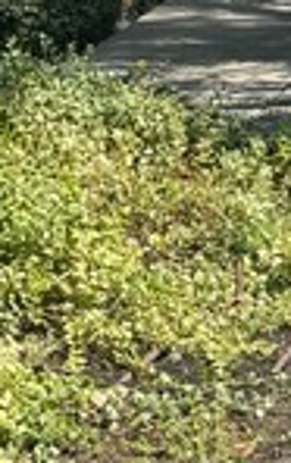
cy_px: -344
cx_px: 110
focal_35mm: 176
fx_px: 2225
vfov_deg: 11.2
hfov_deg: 7.5
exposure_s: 1/2041
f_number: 1.78
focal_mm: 6.76
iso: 80
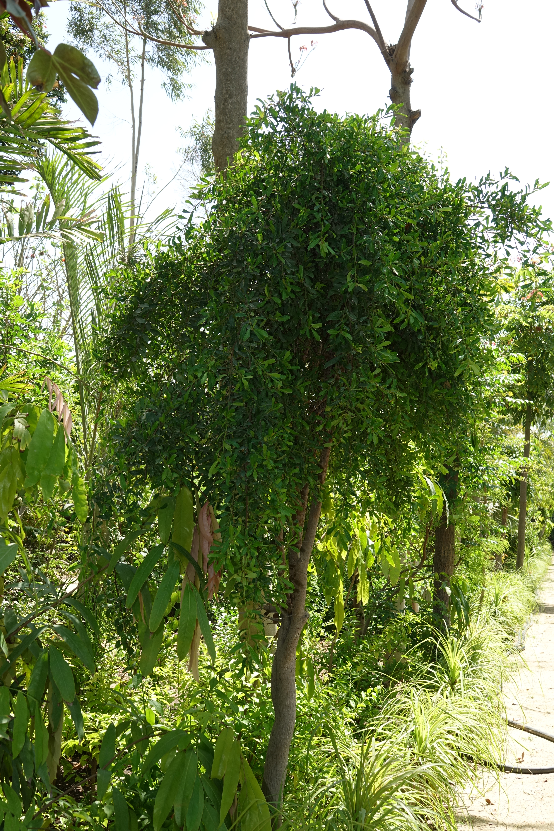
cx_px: 277
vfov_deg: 47.4
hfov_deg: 32.6
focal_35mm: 41
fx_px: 946
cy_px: 416
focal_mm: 15.17
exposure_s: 1/250
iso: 100
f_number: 4
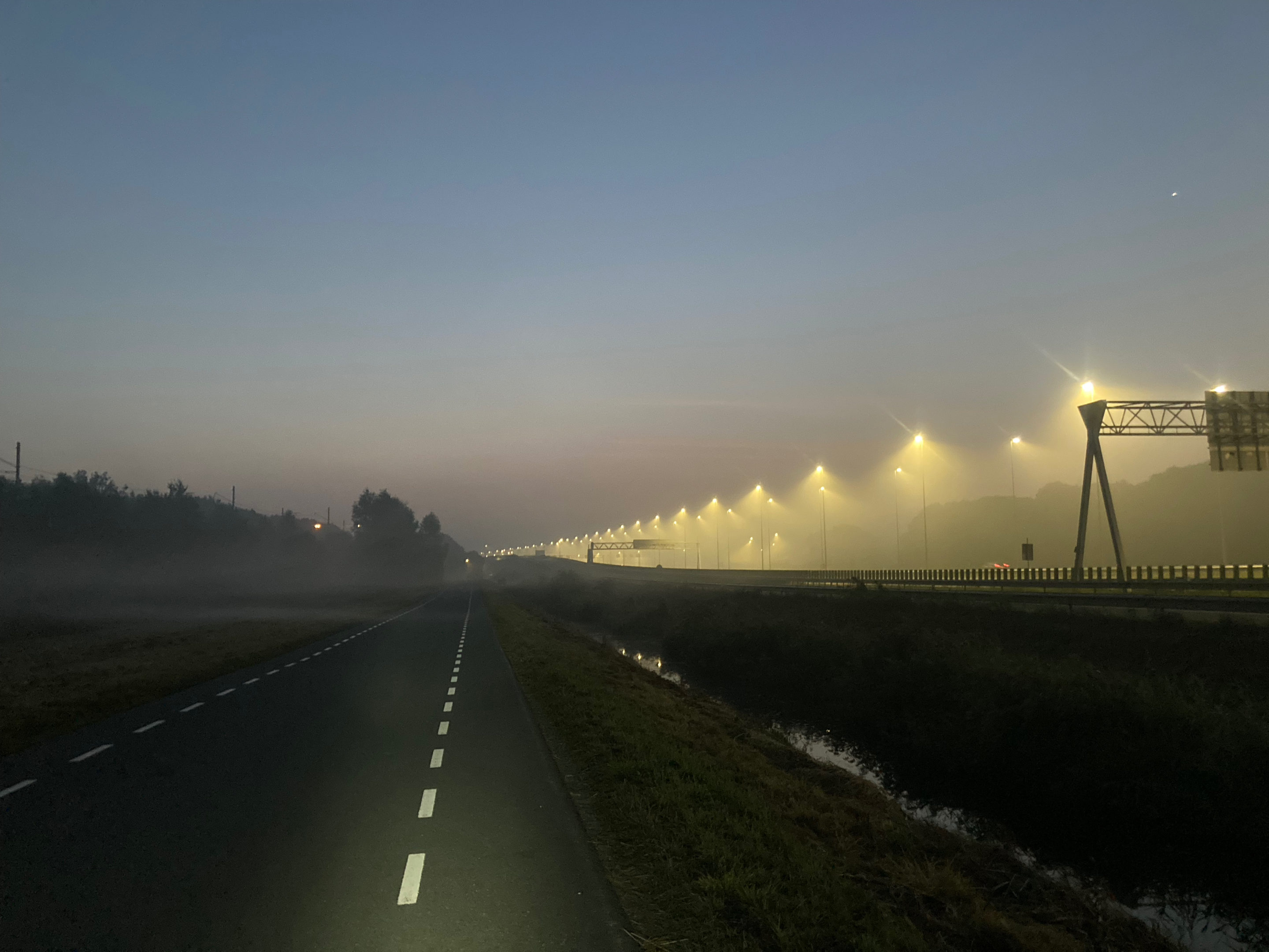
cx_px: 634
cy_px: 476
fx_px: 1026
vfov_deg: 49.7
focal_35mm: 28
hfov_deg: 63.4
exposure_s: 1/20
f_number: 1.8
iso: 640
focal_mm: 3.99
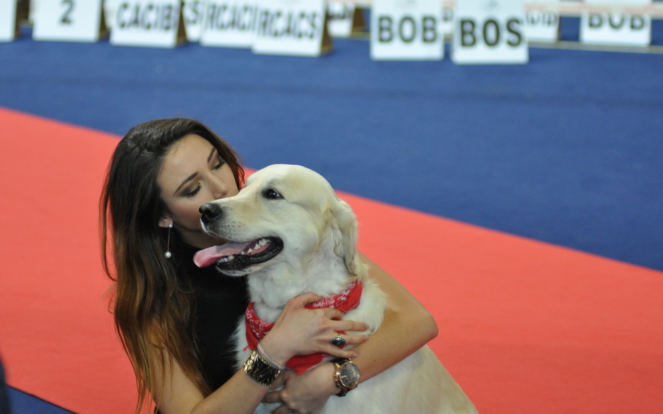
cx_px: 332
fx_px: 2222
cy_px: 206
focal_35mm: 123
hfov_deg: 17.0
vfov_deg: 10.6
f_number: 2.8
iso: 1600
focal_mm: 80
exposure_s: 1/60
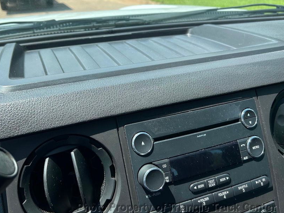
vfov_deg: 42.7
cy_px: 84
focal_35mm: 33
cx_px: 115
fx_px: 271
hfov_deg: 55.0
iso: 50
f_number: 1.5
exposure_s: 1/1058
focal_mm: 5.7
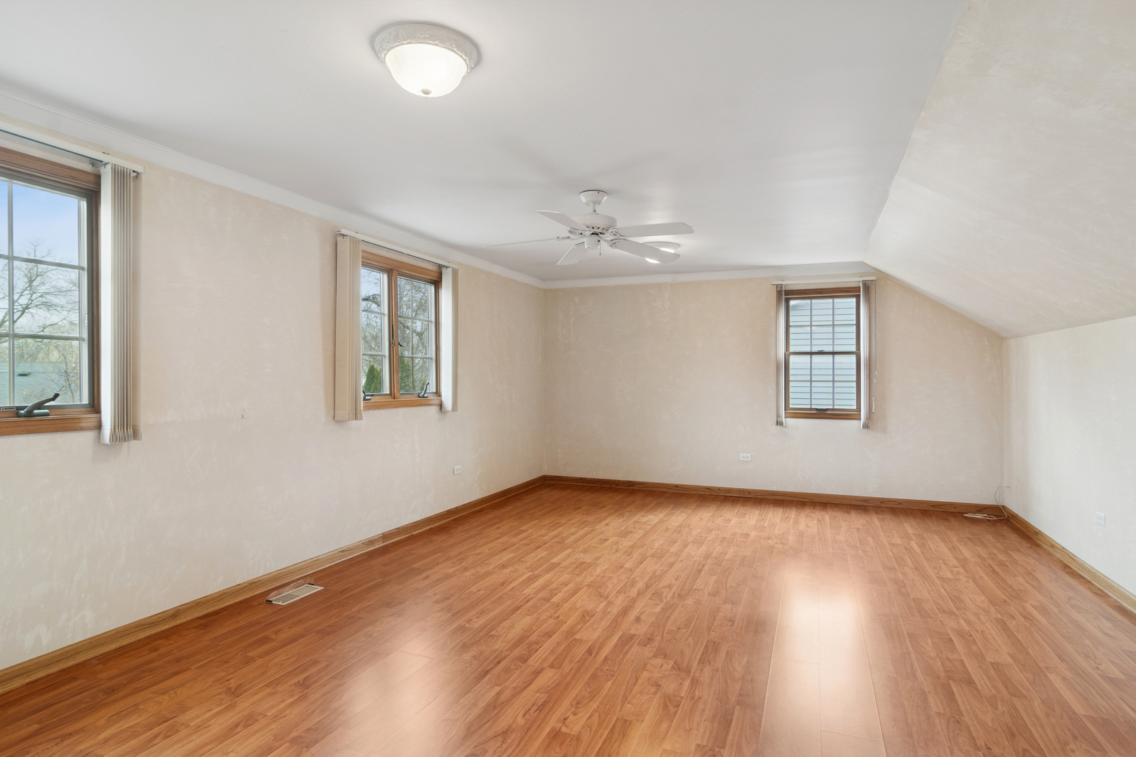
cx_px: 568
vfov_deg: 67.4
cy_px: 378
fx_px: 568
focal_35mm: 18
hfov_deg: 90.0
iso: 200
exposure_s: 1/8
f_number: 8
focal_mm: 12
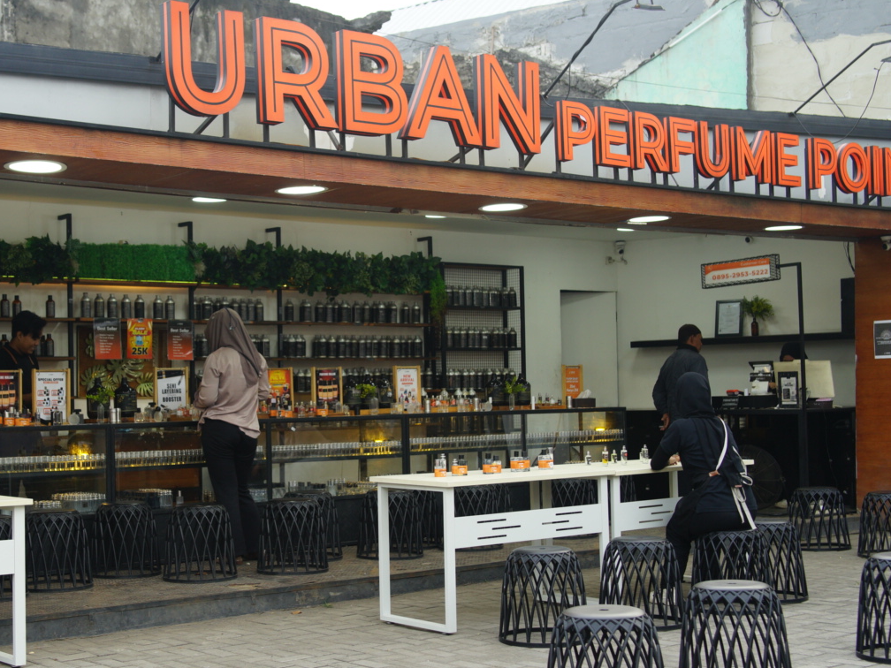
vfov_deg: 27.0
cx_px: 315
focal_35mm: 54
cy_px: 368
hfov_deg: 35.3
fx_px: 1390
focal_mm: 35
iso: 250
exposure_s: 1/200
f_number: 3.5
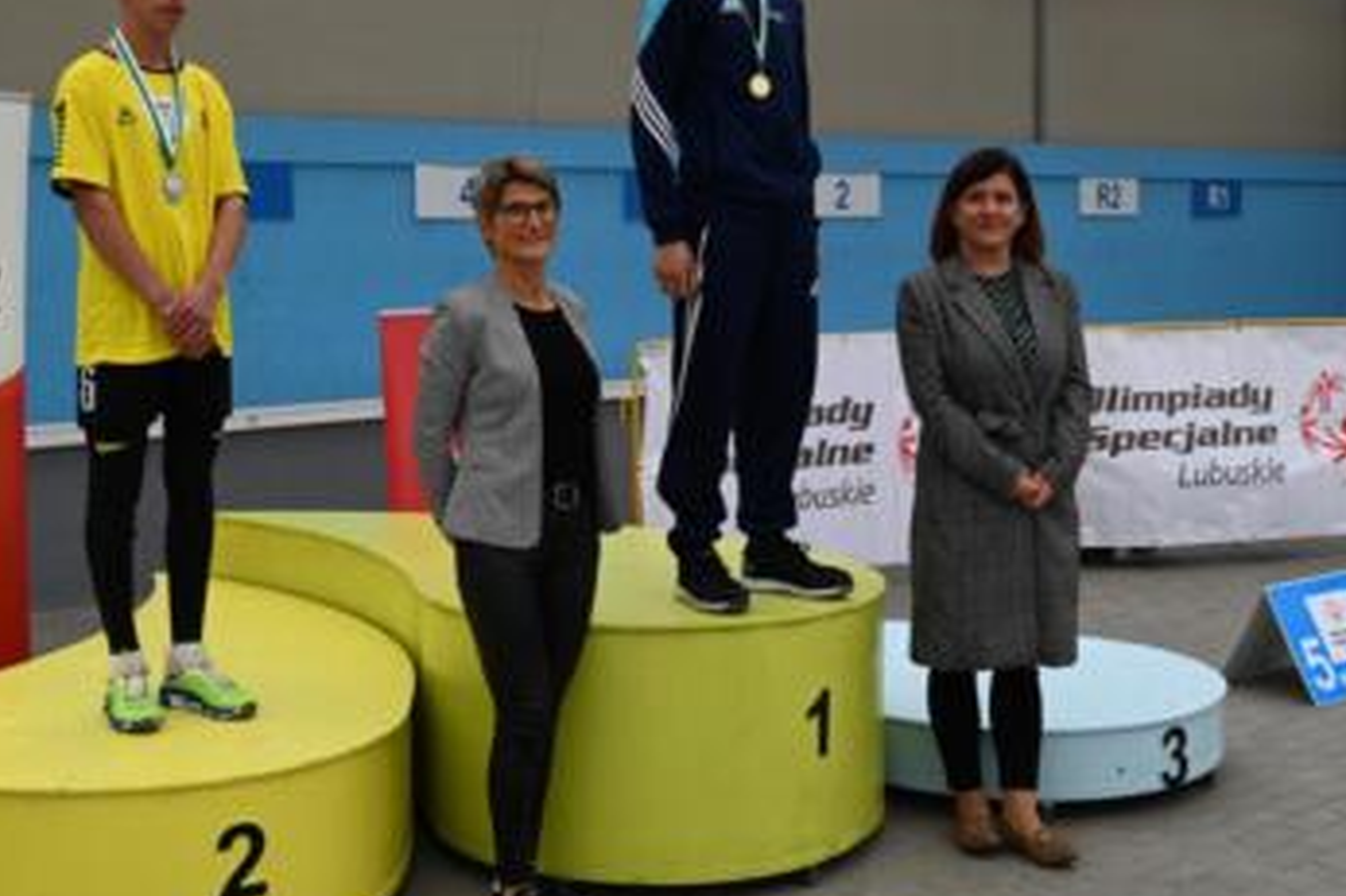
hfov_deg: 40.3
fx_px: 1831
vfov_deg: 27.4
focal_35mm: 49
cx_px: 582
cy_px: 359
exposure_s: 1/400
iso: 400
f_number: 5
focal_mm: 34
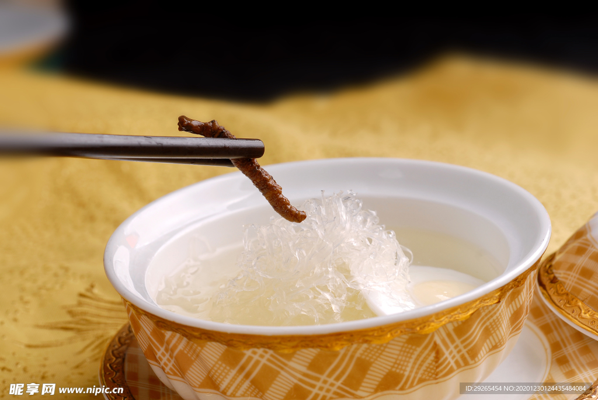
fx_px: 1496
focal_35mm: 90
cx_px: 299
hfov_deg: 22.6
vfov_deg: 15.2
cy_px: 200
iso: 100
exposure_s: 1/200
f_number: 9
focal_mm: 60
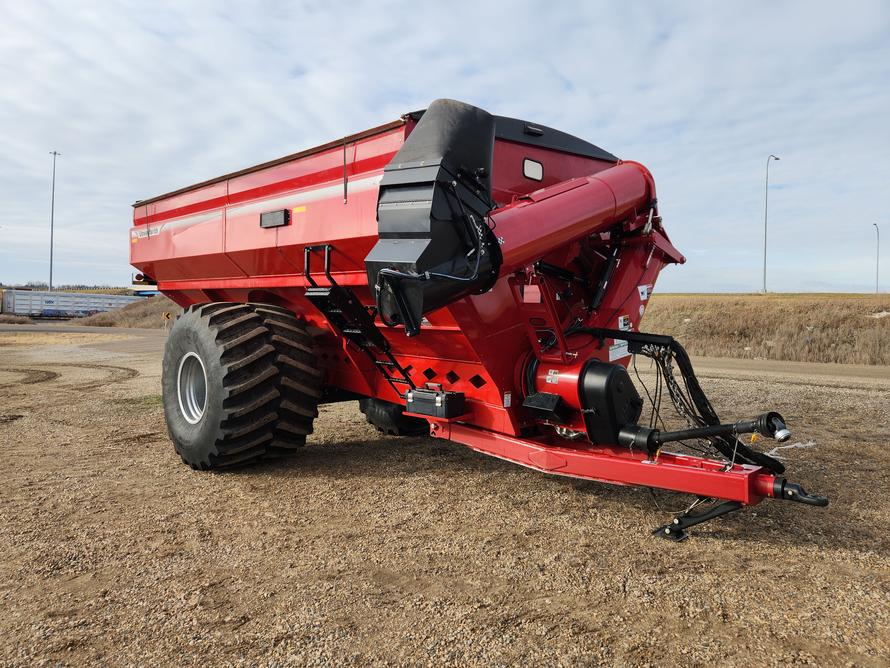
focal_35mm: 23
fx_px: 591
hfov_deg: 73.9
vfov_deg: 58.9
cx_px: 445
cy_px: 334
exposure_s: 1/922
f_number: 1.8
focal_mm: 5.4
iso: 20
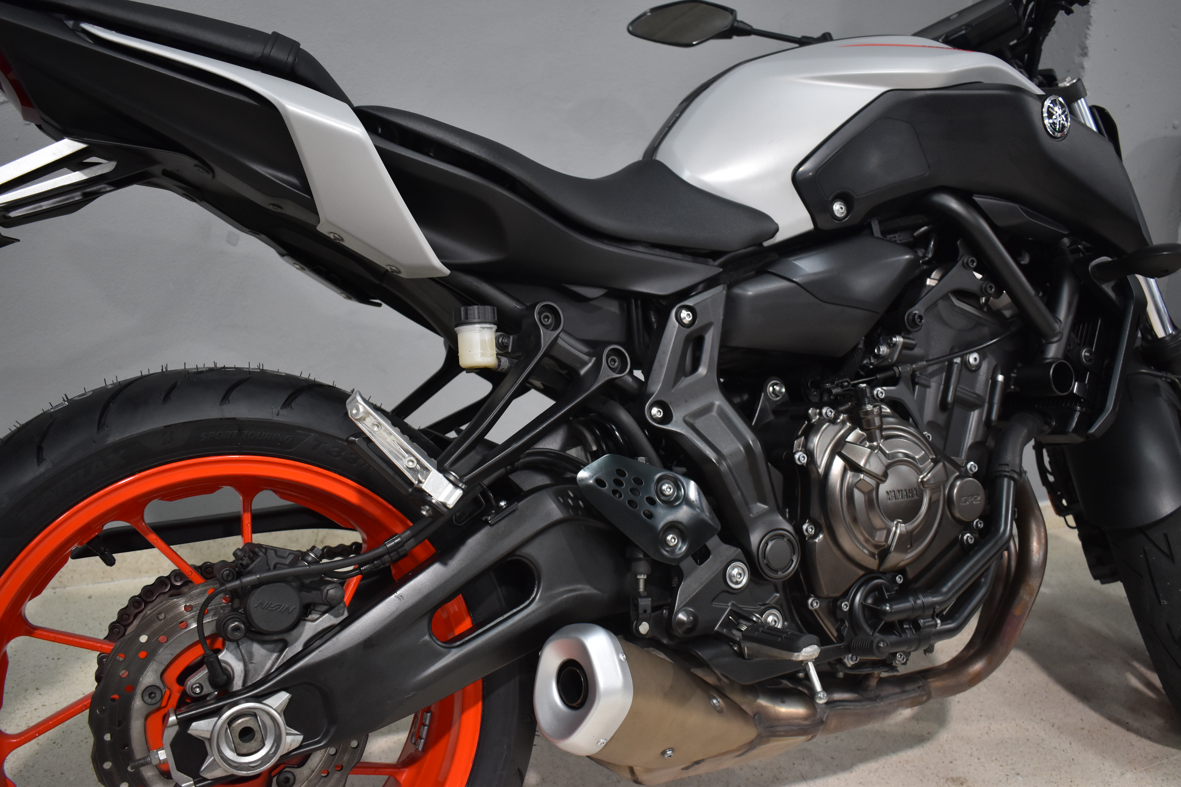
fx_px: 1033
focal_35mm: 32
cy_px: 394
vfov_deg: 41.7
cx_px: 590
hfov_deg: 59.5
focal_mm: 21
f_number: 3.8
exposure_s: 1/60
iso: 800
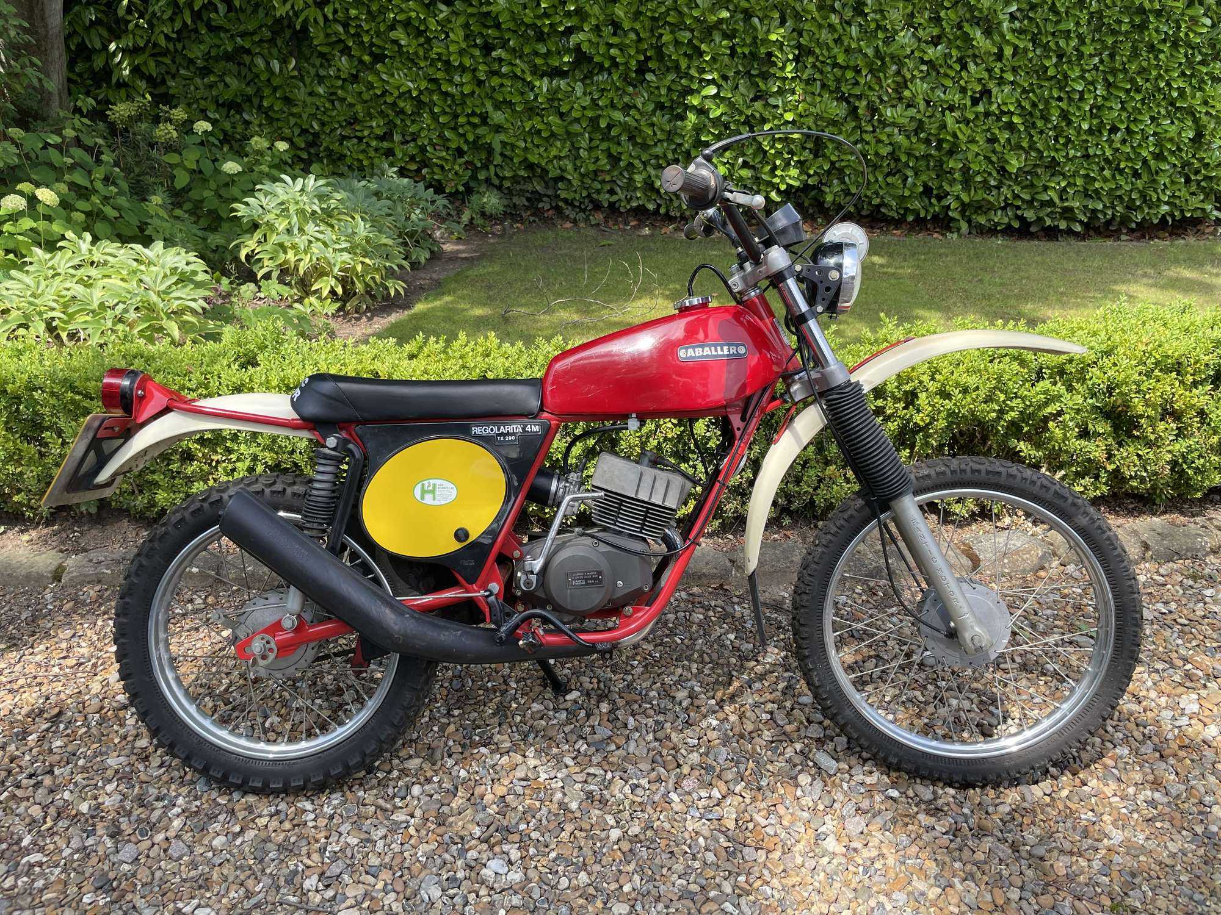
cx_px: 610
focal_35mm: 26
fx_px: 917
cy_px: 458
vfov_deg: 53.1
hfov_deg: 67.3
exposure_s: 1/734
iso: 32
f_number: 1.6
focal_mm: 4.2
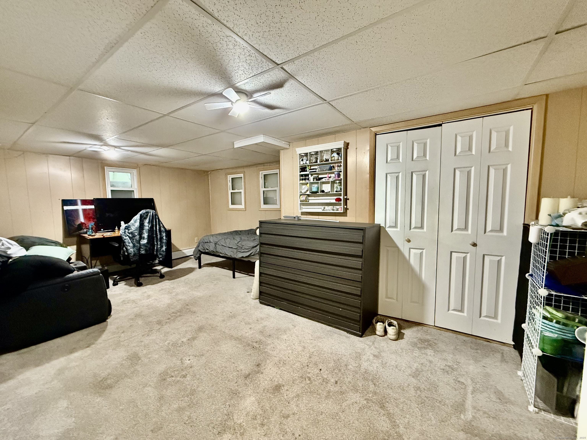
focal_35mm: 14
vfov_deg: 85.7
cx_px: 294
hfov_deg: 102.1
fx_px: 237
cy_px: 220
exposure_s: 1/60
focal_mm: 2.22
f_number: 2.2
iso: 800
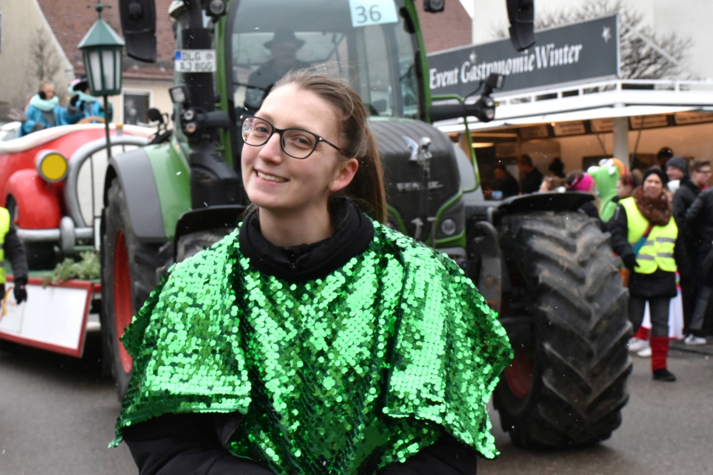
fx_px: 1188
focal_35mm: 60
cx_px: 356
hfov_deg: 33.4
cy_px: 238
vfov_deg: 22.6
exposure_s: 1/320
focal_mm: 40
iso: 1000
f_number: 9
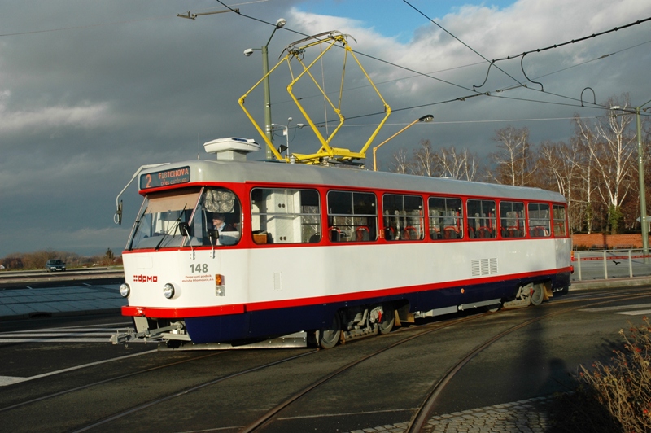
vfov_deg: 35.4
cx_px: 326
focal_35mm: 38
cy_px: 216
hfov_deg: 51.3
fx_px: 678
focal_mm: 25
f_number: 10
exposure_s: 1/400
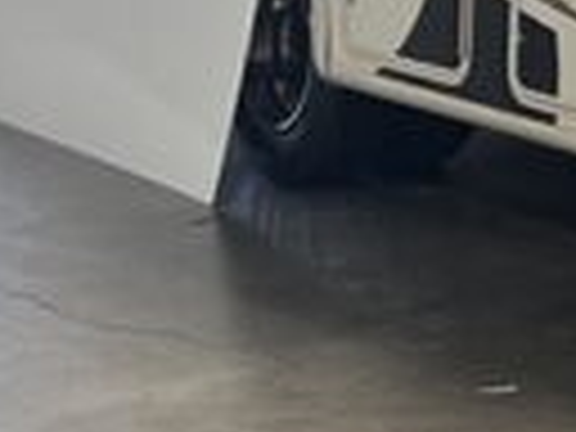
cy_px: -328
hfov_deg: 11.1
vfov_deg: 9.1
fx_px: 2596
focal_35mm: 156
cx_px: 1282
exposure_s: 1/60
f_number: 1.5
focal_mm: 5.7
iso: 160
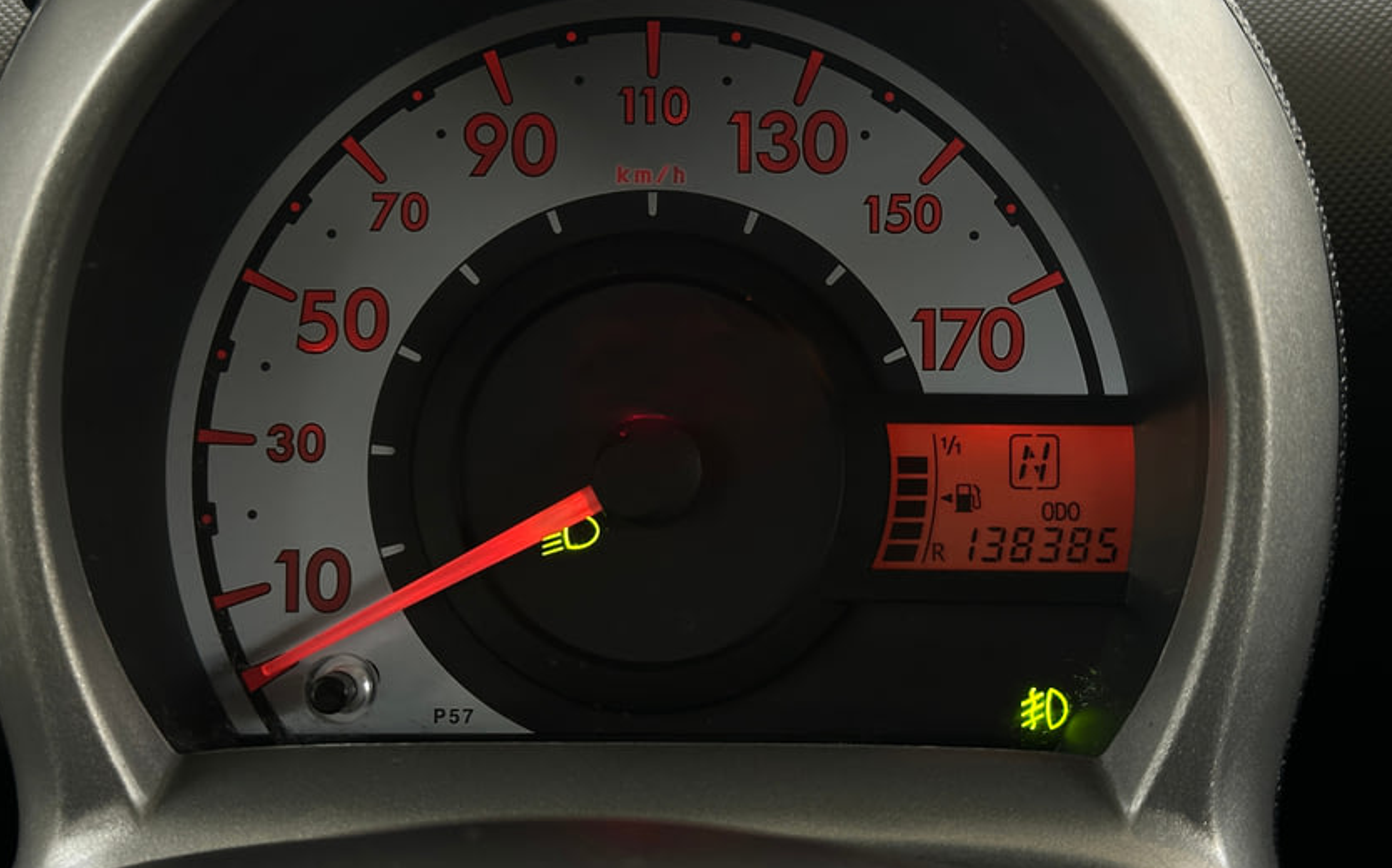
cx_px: 690
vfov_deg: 23.5
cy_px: 410
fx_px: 2086
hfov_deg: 36.9
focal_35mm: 55
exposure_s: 1/50
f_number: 1.78
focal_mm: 6.86
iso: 200
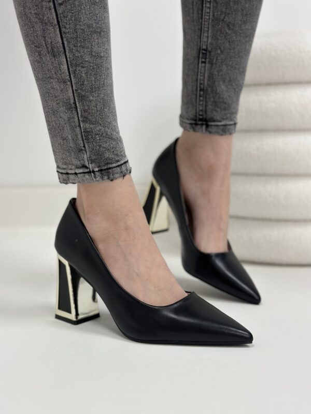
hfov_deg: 30.3
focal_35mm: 48
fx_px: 575
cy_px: 207
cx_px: 156
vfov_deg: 39.7
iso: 160
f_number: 1.78
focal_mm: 6.86
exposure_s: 1/100
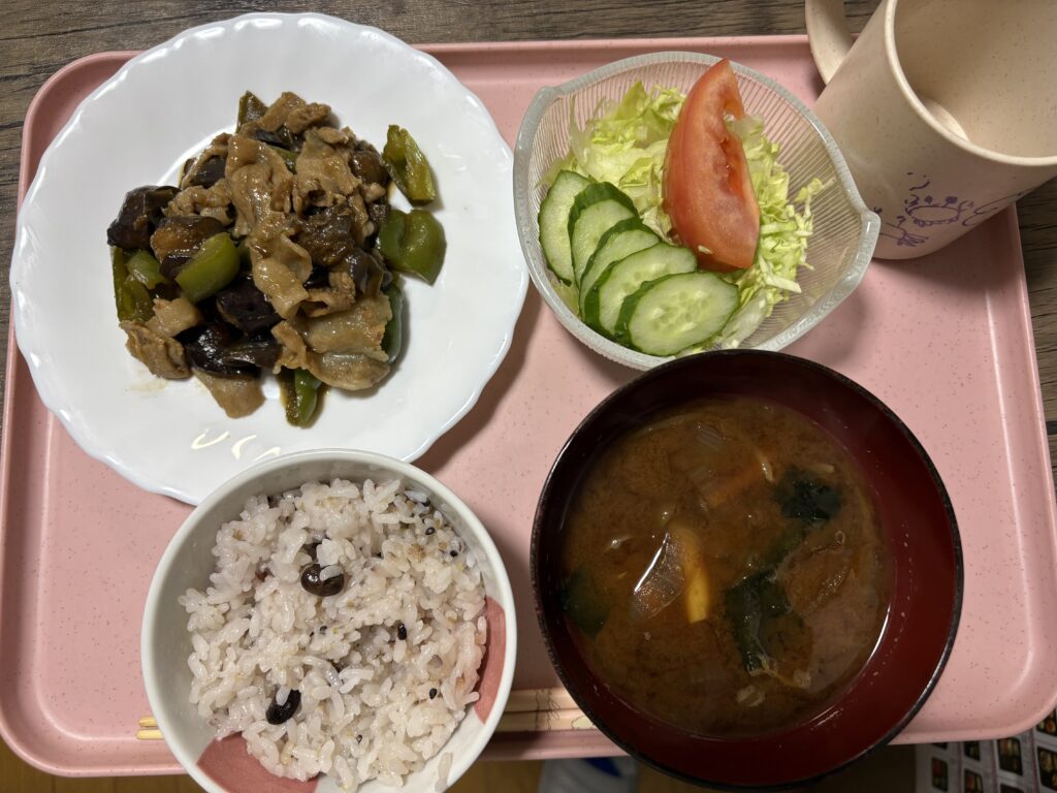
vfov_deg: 53.1
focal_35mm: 26
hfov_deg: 67.3
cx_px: 528
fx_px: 794
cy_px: 396
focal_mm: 5.96
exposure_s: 1/60
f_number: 1.6
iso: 80
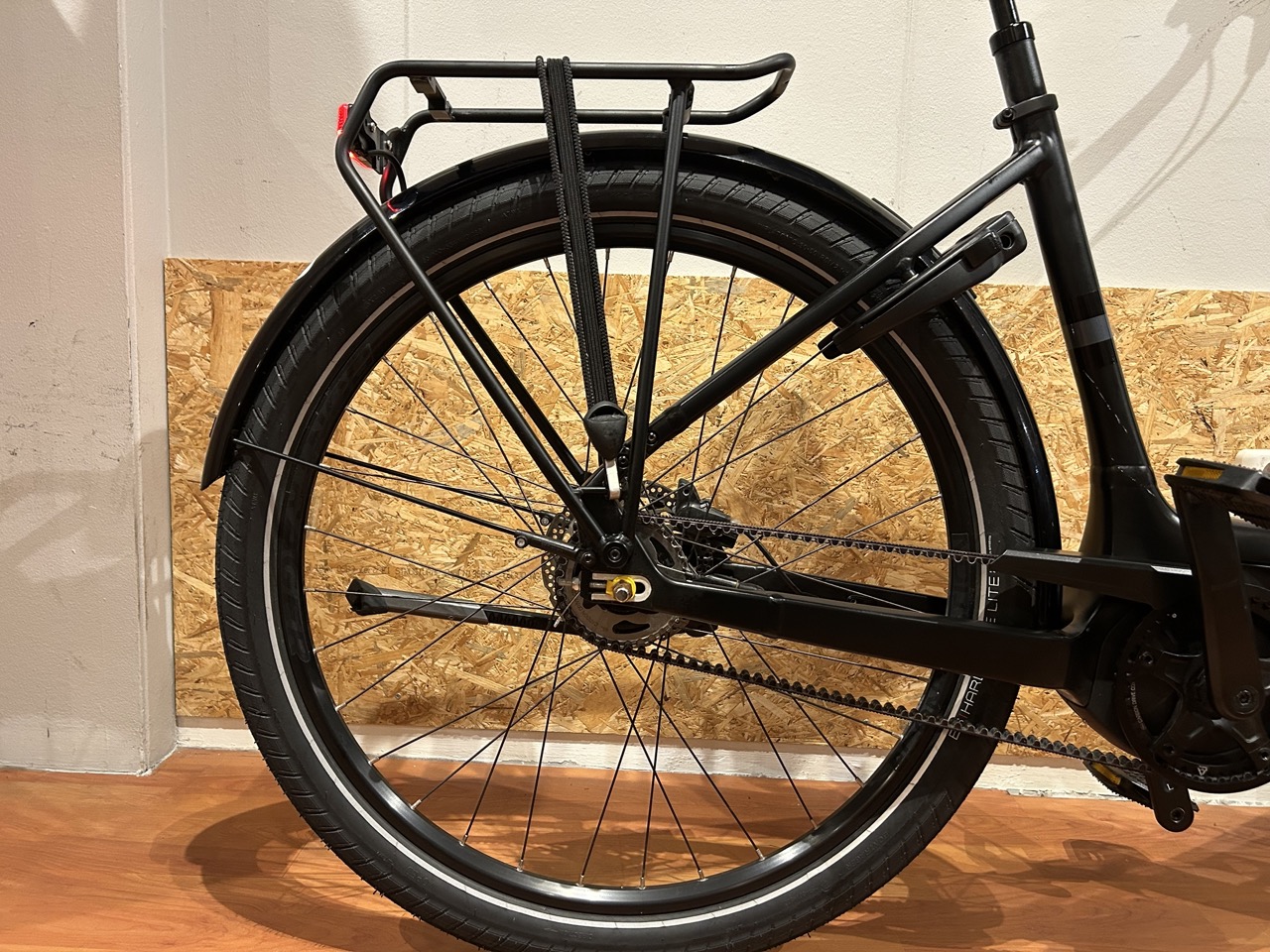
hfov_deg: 67.3
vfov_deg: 53.1
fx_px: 954
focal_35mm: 26
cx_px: 635
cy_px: 476
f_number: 1.5
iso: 250
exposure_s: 1/50
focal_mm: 5.7
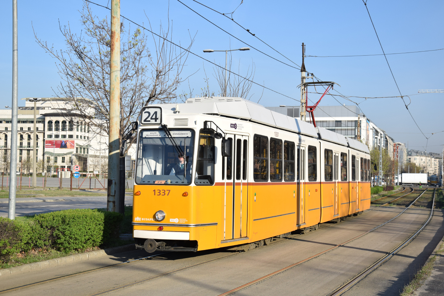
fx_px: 703
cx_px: 222
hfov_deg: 35.0
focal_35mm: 57
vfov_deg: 23.8
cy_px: 148
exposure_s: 1/640
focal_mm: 38
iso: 200
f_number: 6.3
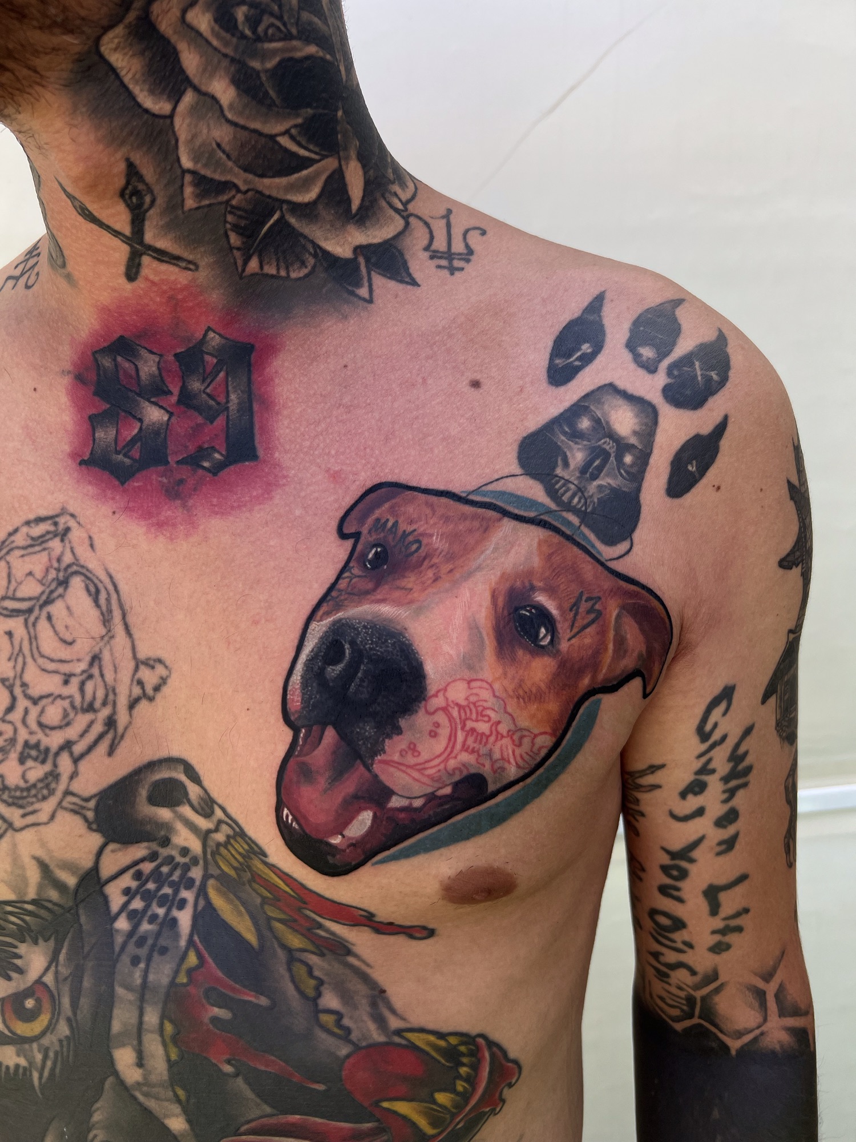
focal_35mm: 26
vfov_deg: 67.3
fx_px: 857
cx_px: 428
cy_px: 571
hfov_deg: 53.1
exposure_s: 1/639
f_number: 1.5
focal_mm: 5.7
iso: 50
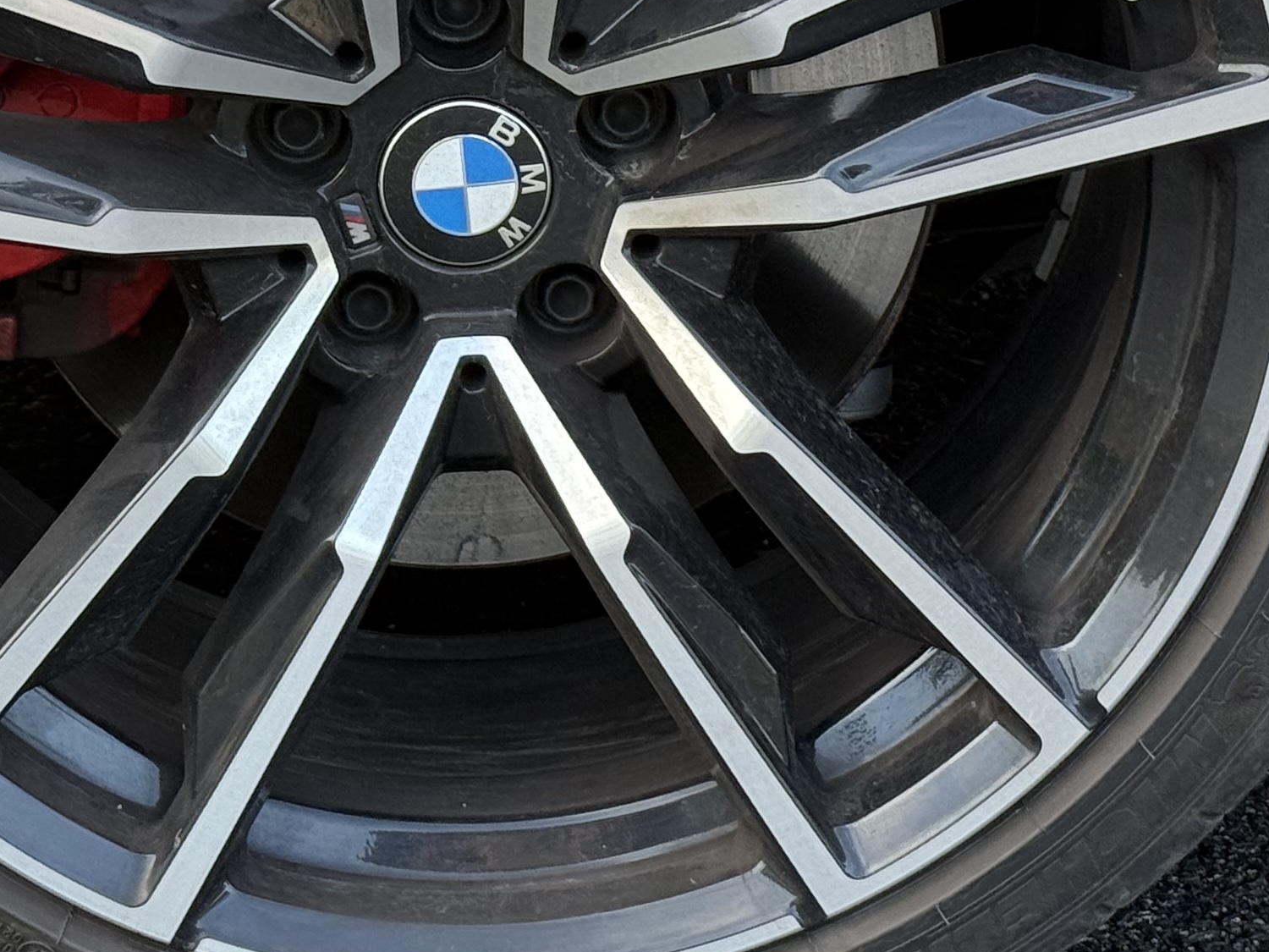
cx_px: 324
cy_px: 91
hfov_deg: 15.2
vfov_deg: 11.4
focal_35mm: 129
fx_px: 4729
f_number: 1.78
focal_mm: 6.76
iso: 80
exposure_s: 1/472
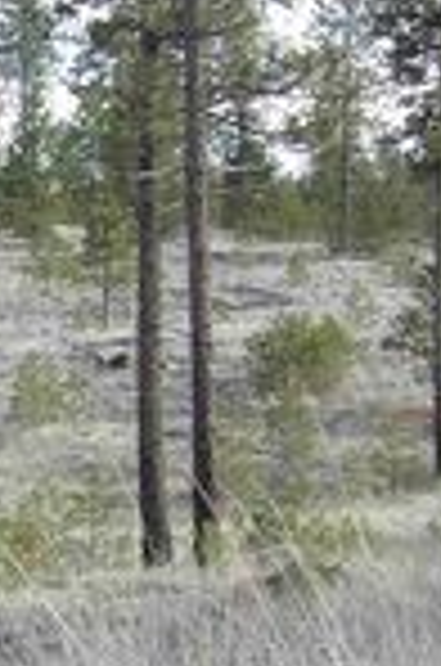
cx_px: -176
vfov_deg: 12.6
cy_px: 547
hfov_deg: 8.3
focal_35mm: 162
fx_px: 2991
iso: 100
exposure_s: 1/164
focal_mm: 8.2
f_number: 3.8
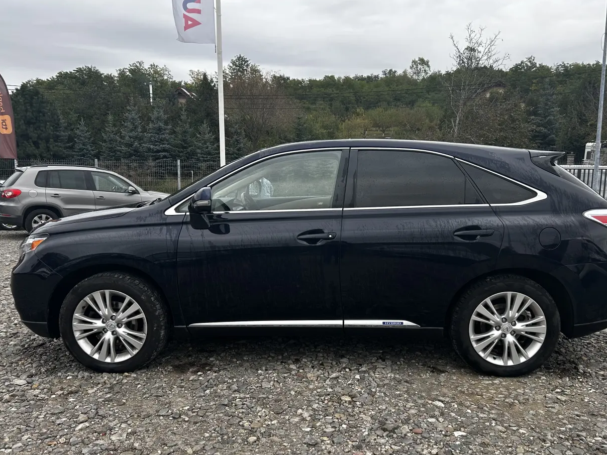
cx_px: 325
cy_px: 261
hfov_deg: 58.3
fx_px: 544
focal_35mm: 31
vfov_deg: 45.3
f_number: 1.5
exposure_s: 1/621
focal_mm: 5.7
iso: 50
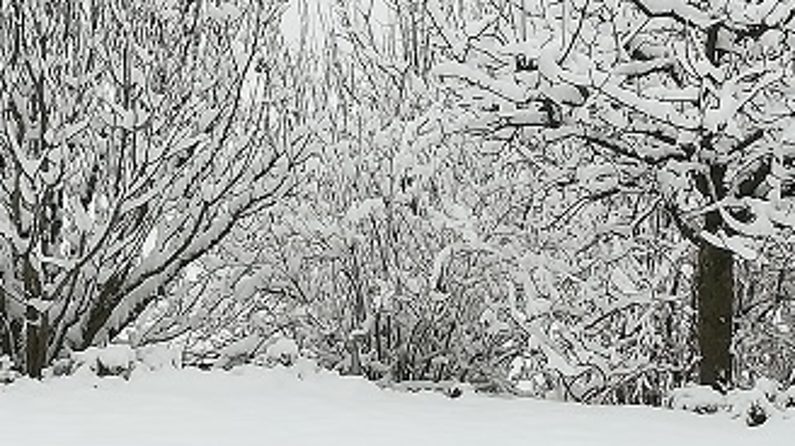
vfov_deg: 12.3
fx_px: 2065
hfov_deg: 21.7
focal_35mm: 98
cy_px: 156
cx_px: 293
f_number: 2.2
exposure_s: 1/460
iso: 50
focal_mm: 3.83
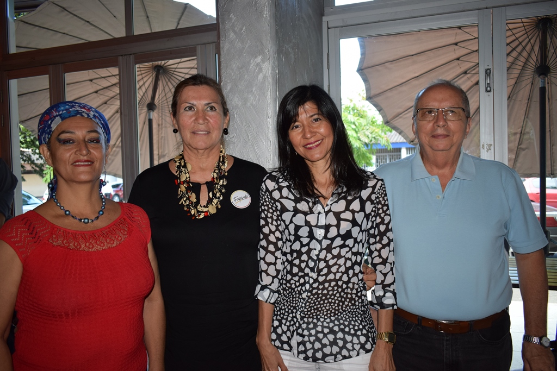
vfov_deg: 43.6
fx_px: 464
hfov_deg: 61.9
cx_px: 278
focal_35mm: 30
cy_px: 186
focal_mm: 20
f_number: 3.8
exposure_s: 1/125
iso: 400
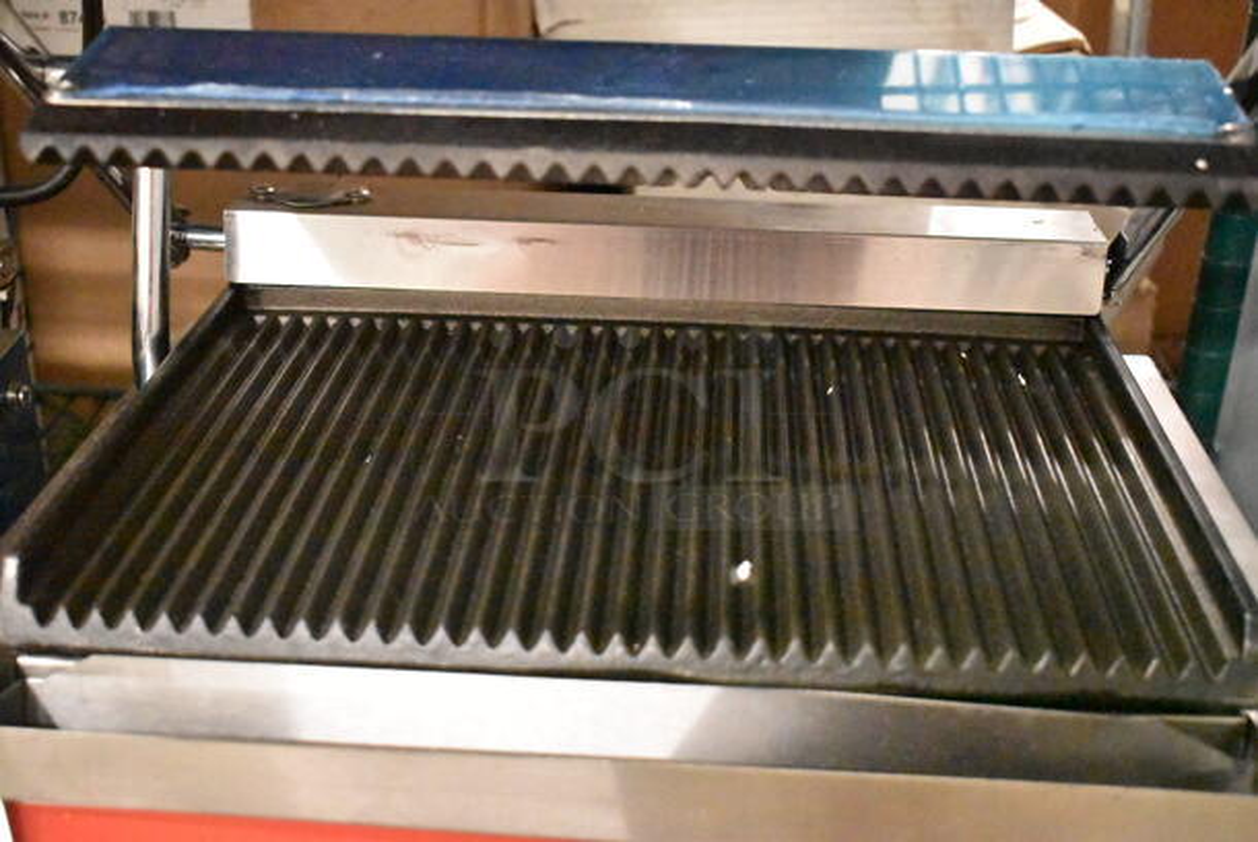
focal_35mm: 45
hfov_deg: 43.6
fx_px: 1574
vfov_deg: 29.9
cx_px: 629
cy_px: 421
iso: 25600
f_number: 4.2
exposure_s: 1/125
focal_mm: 30
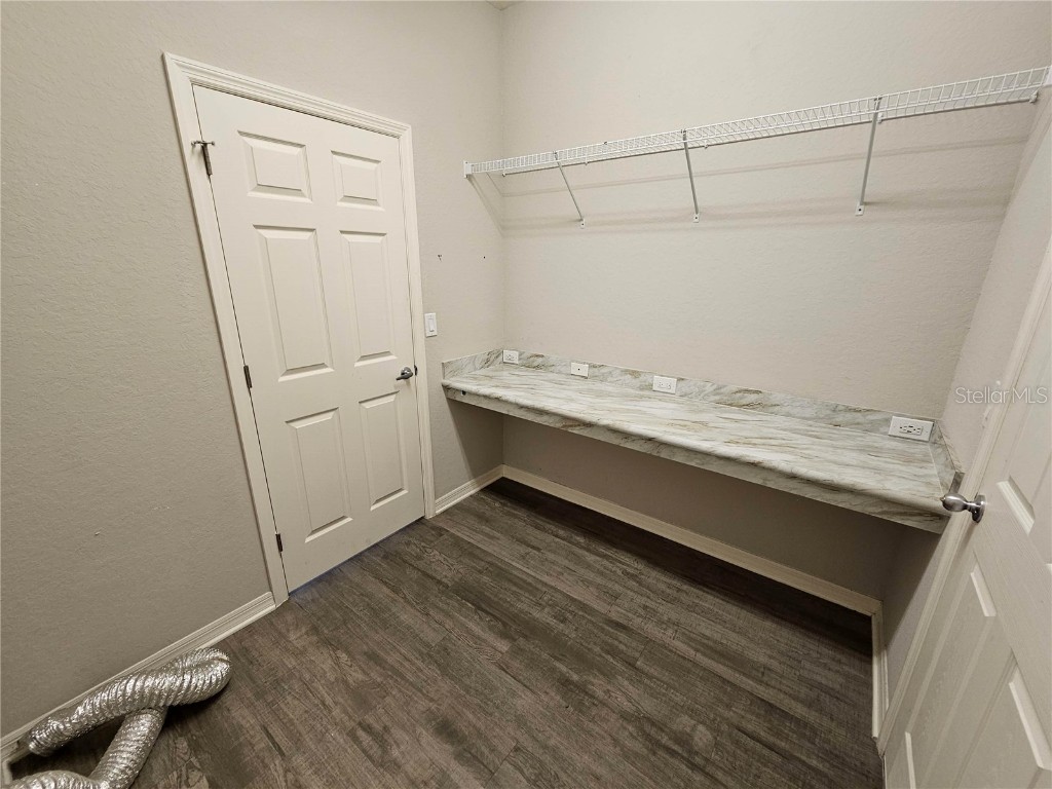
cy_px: 394
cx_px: 526
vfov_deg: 89.9
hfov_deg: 106.2
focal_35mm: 13
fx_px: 395
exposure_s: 1/60
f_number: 2.2
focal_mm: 2.2
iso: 160
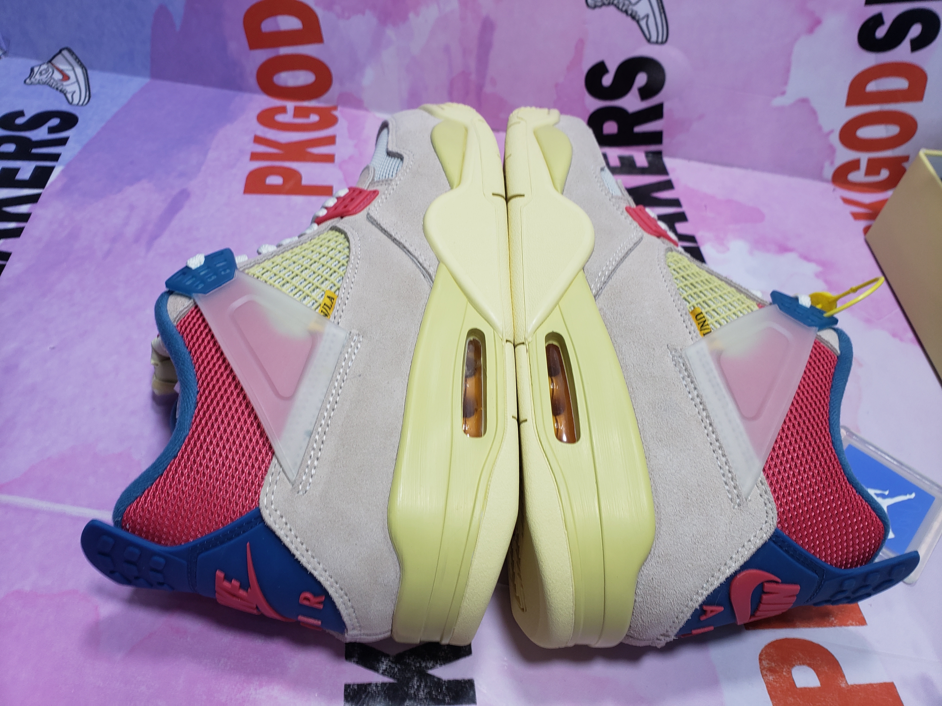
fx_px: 708
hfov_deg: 67.3
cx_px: 471
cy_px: 353
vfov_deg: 53.1
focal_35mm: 26
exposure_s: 1/50
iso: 50
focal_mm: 4.3
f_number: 2.4
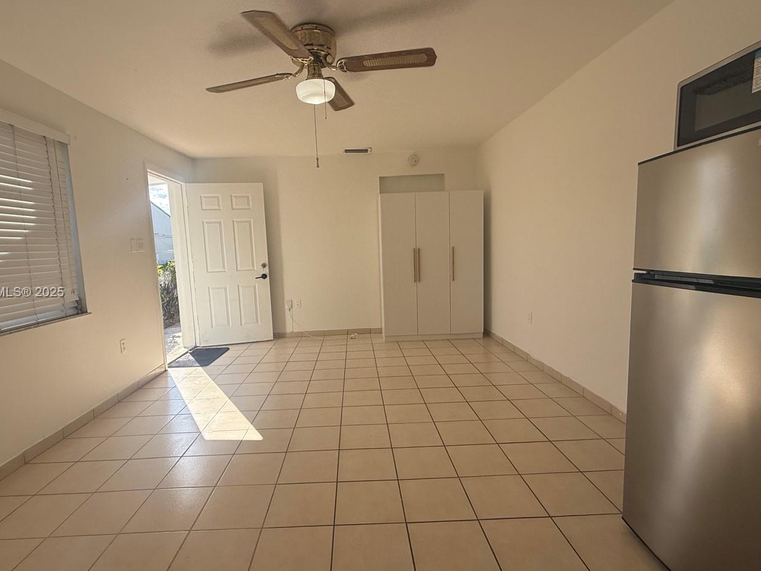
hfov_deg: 87.7
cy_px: 293
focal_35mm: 18
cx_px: 358
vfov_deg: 71.6
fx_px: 396
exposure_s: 1/596
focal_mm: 2.22
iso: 64
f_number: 2.2
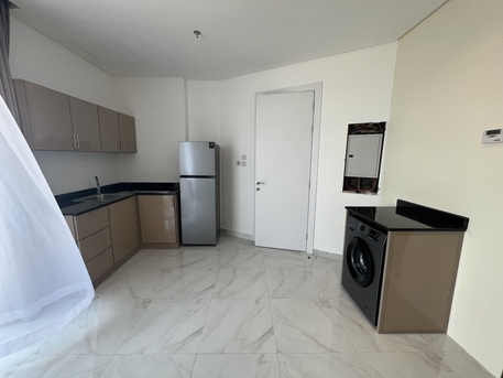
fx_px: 189
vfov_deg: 89.9
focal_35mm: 13
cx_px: 252
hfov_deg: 106.2
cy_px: 189
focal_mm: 1.57
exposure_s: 1/100
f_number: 1.8
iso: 50
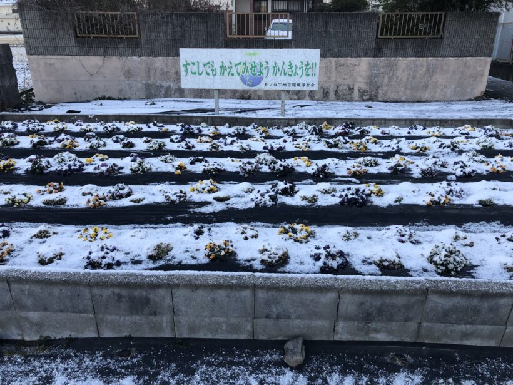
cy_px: 192
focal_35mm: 28
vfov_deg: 49.7
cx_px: 256
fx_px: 415
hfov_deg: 63.4
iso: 20
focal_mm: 3.99
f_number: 1.8
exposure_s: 1/240
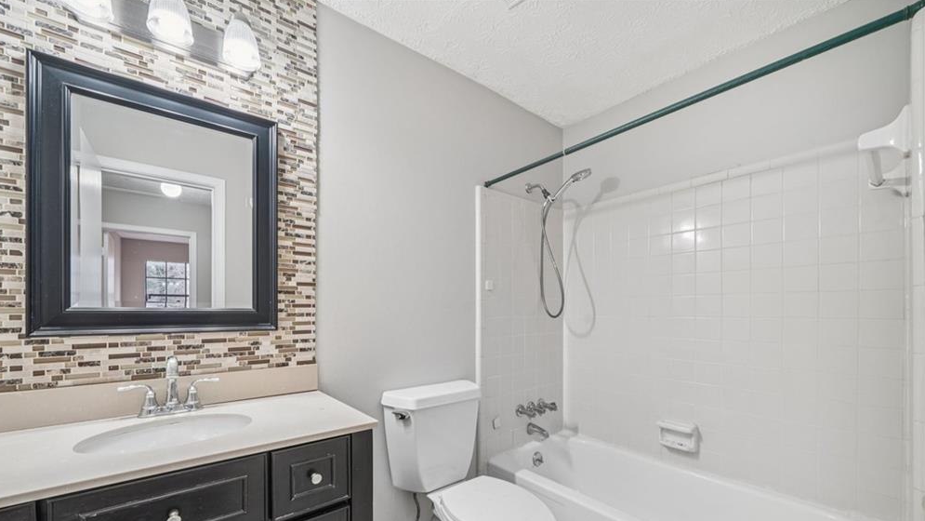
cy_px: 311
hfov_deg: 106.8
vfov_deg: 73.6
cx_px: 451
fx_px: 343
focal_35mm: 14
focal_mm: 13
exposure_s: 1/8
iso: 400
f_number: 8
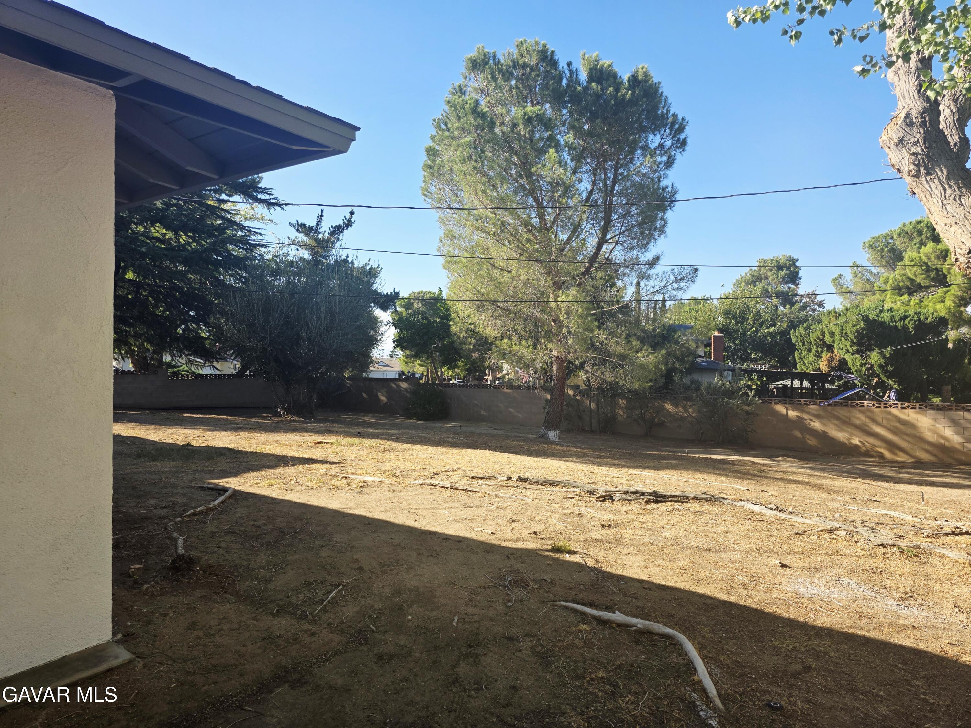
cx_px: 486
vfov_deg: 58.9
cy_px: 364
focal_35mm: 23
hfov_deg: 73.9
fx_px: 645
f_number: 1.7
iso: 80
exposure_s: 1/2500
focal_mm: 6.3
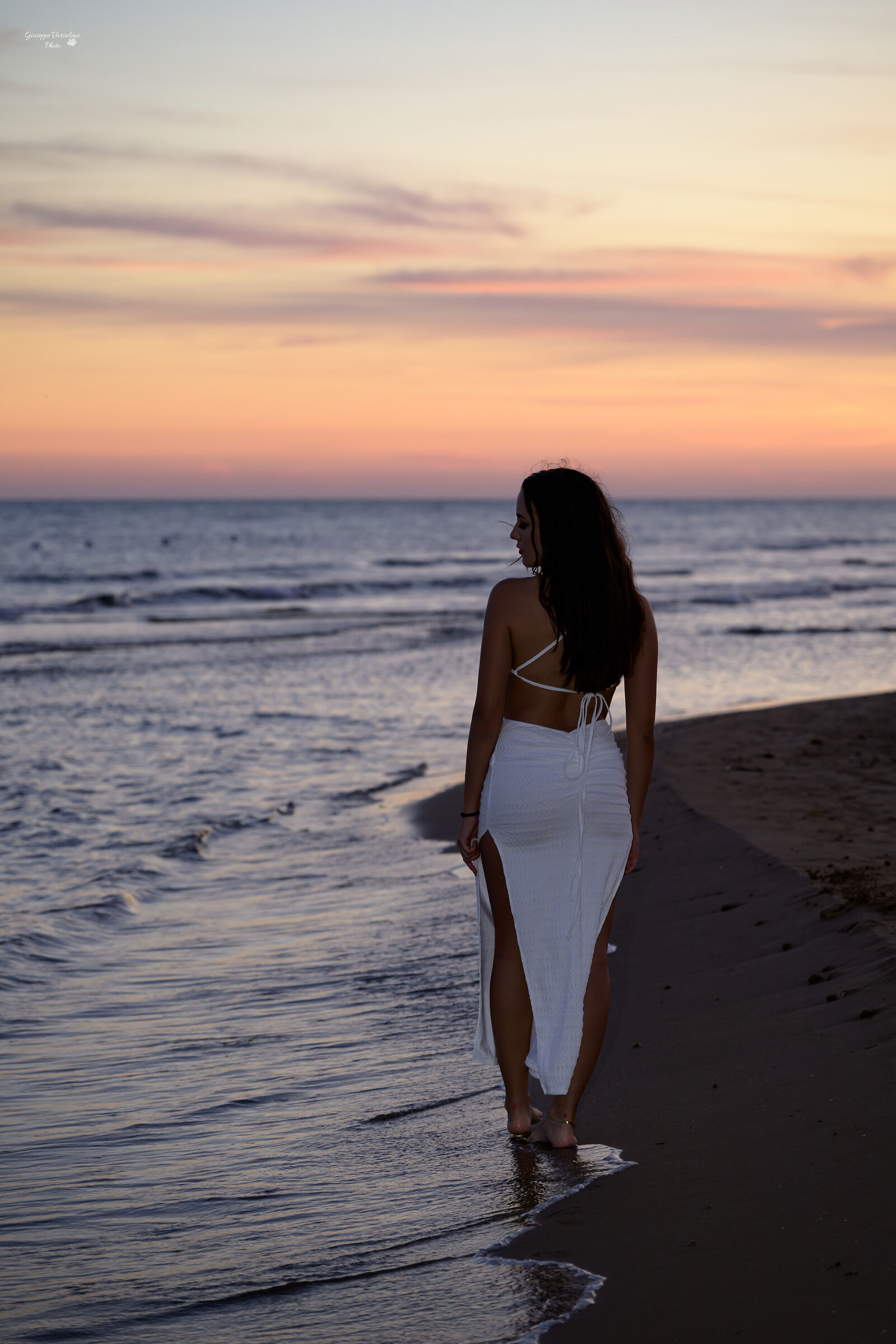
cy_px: 672
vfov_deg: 19.6
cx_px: 448
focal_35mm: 104
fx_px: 3882
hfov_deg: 13.2
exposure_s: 1/125
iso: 400
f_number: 4.5
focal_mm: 104
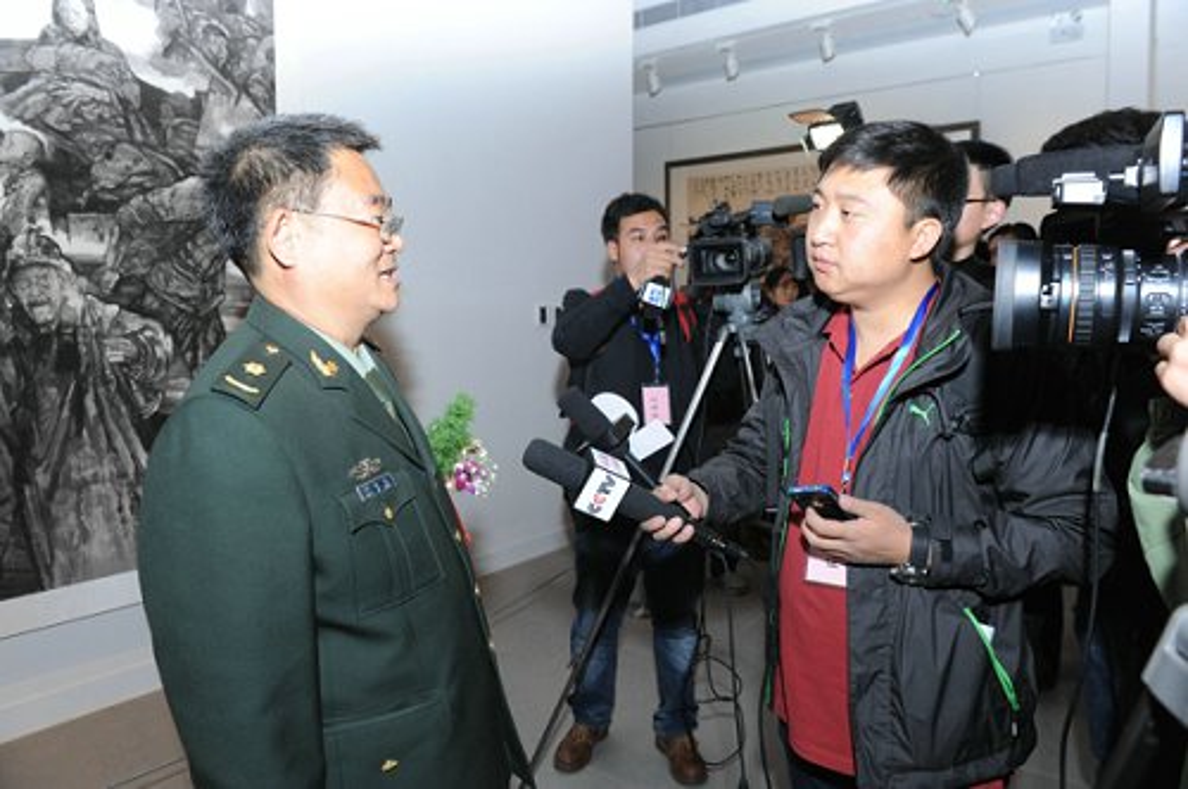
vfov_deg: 53.0
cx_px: 594
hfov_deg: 73.8
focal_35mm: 24
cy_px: 394
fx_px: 791
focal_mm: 24
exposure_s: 1/60
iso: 640
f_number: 6.3
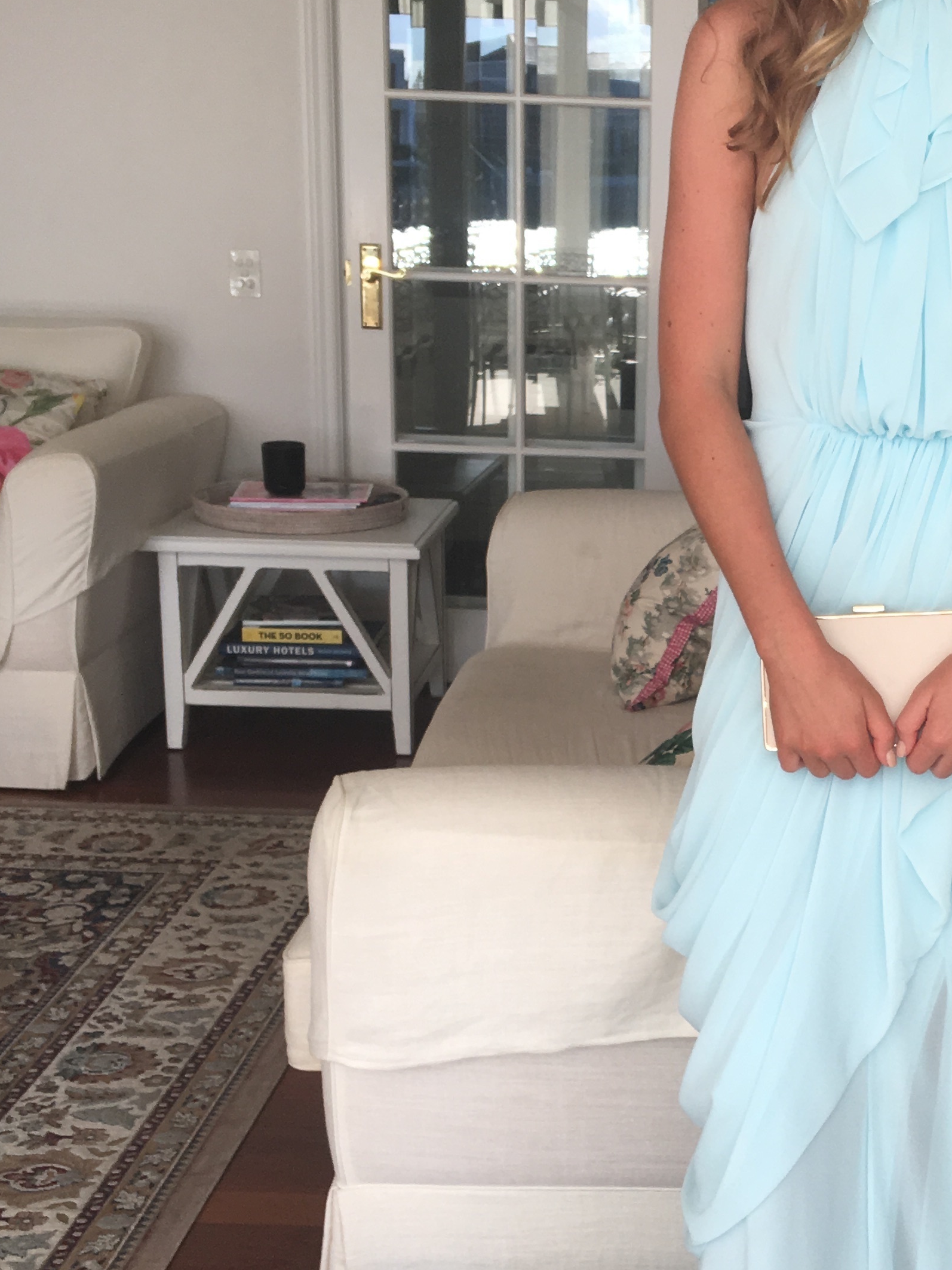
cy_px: 766
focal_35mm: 55
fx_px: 2017
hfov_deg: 26.0
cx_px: 781
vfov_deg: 34.8
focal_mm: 4.15
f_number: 2.2
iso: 25
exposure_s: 1/326
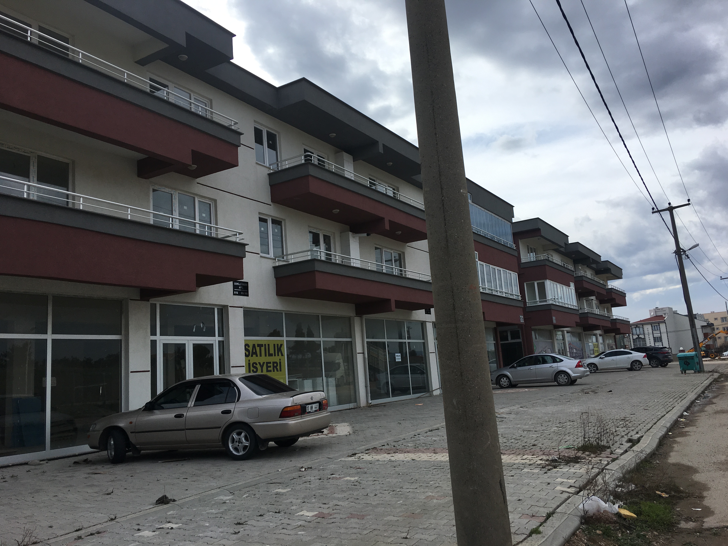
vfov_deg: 48.2
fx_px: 610
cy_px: 273
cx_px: 364
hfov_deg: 61.7
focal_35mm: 29
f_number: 2.2
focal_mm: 4.15
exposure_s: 1/1603
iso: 25
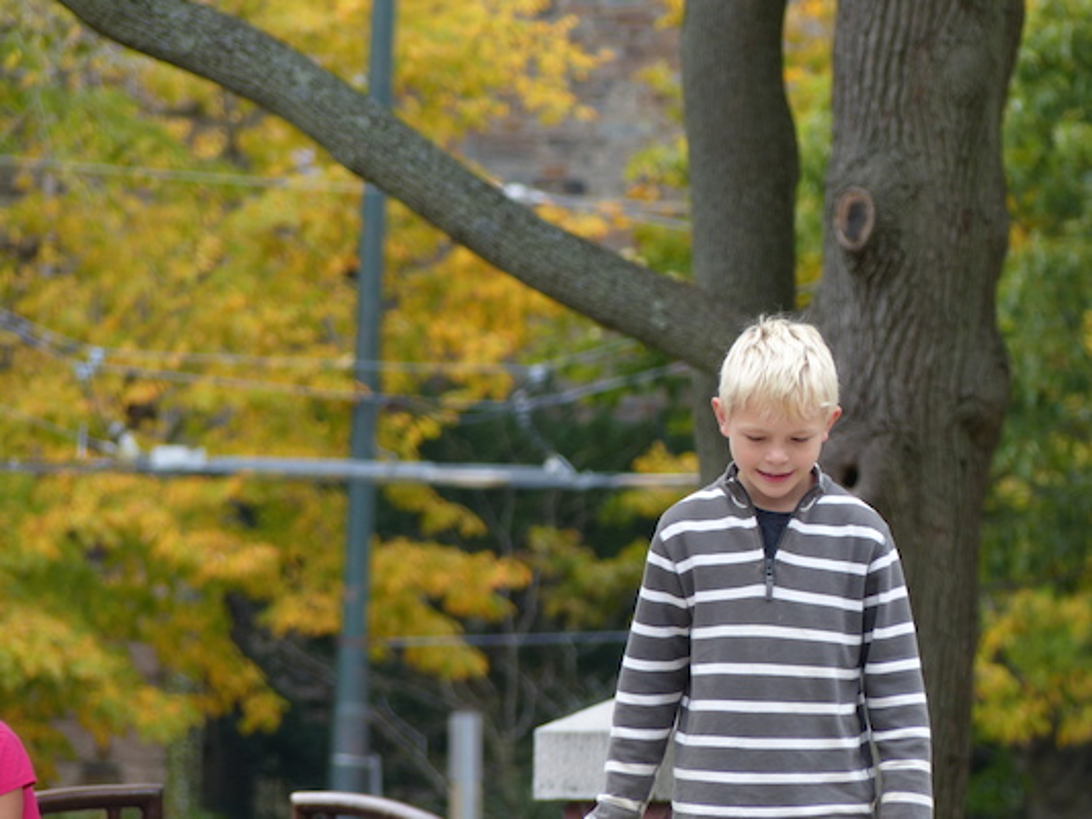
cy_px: 410
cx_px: 546
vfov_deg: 2.5
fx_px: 18932
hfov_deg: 3.3
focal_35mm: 600
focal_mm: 108
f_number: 4
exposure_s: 1/200
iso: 100
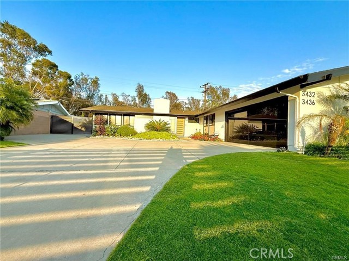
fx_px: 141
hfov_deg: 102.1
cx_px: 174
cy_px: 130
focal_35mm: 14
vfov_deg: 85.7
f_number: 2.2
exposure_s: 1/830
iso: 50
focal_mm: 2.22
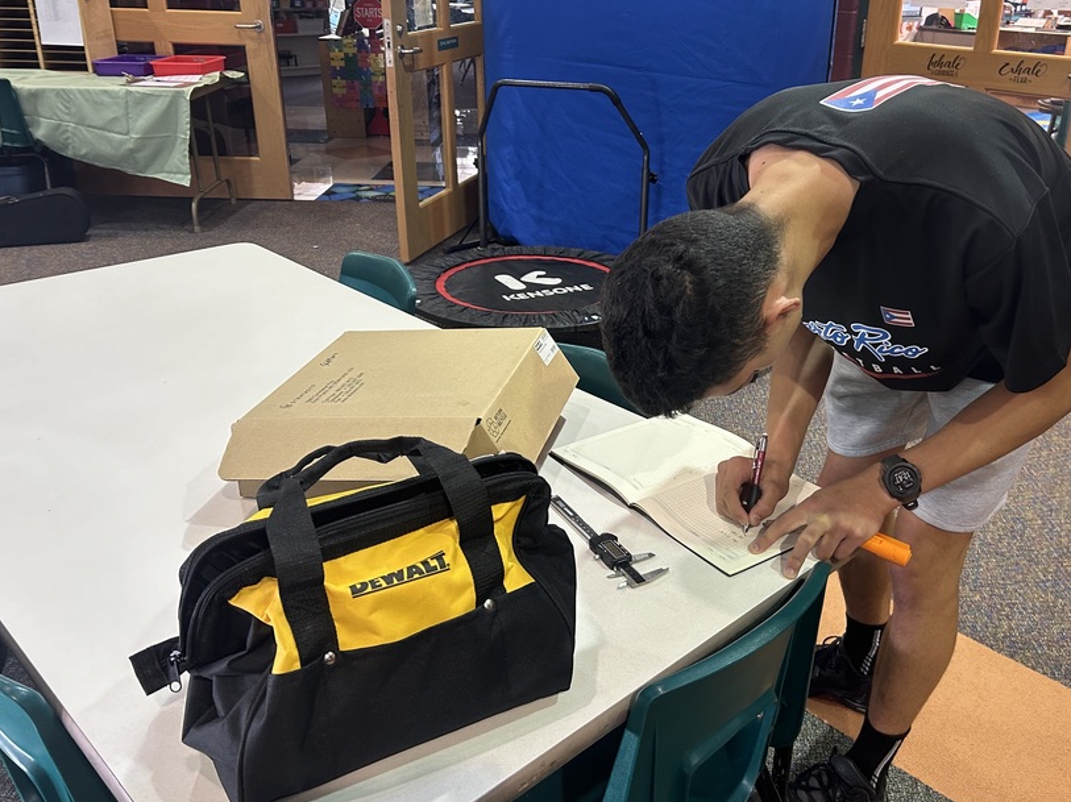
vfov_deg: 44.1
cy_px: 375
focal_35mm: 32
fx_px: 990
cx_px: 649
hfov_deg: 56.3
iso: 160
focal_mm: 5.7
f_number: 1.5
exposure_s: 1/60
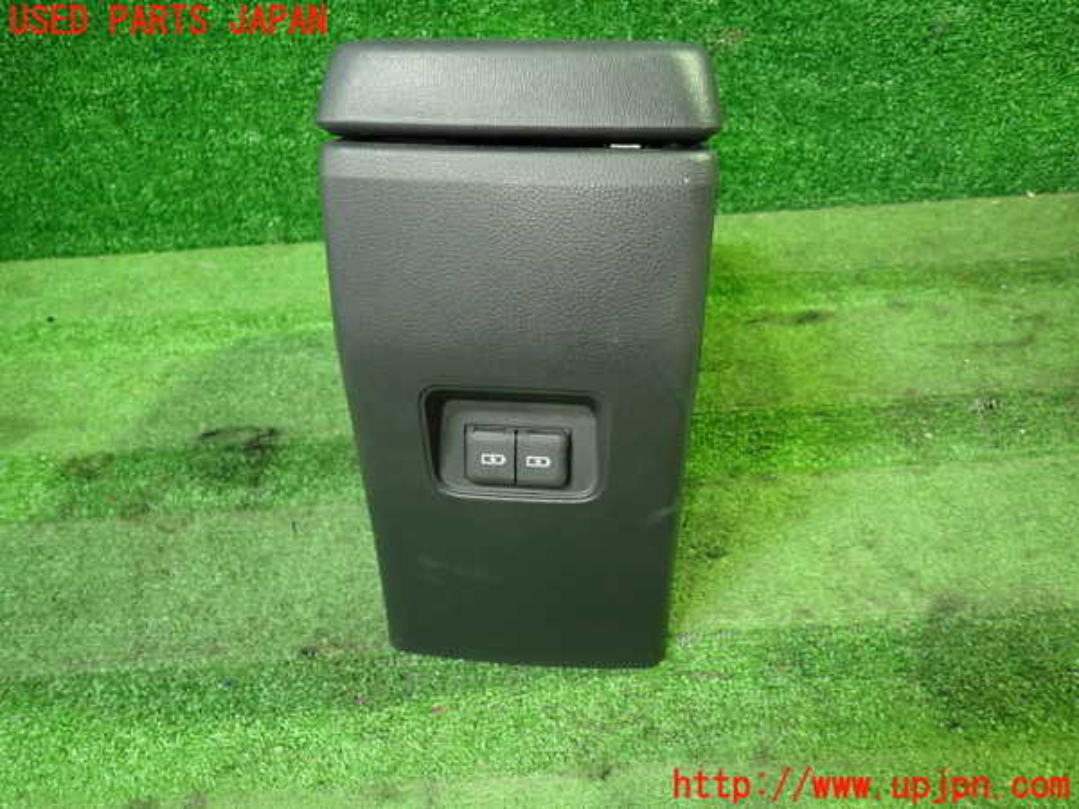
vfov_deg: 54.9
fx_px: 779
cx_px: 540
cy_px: 404
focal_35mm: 25
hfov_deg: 69.4
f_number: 2
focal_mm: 4.5
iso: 640
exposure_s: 1/30
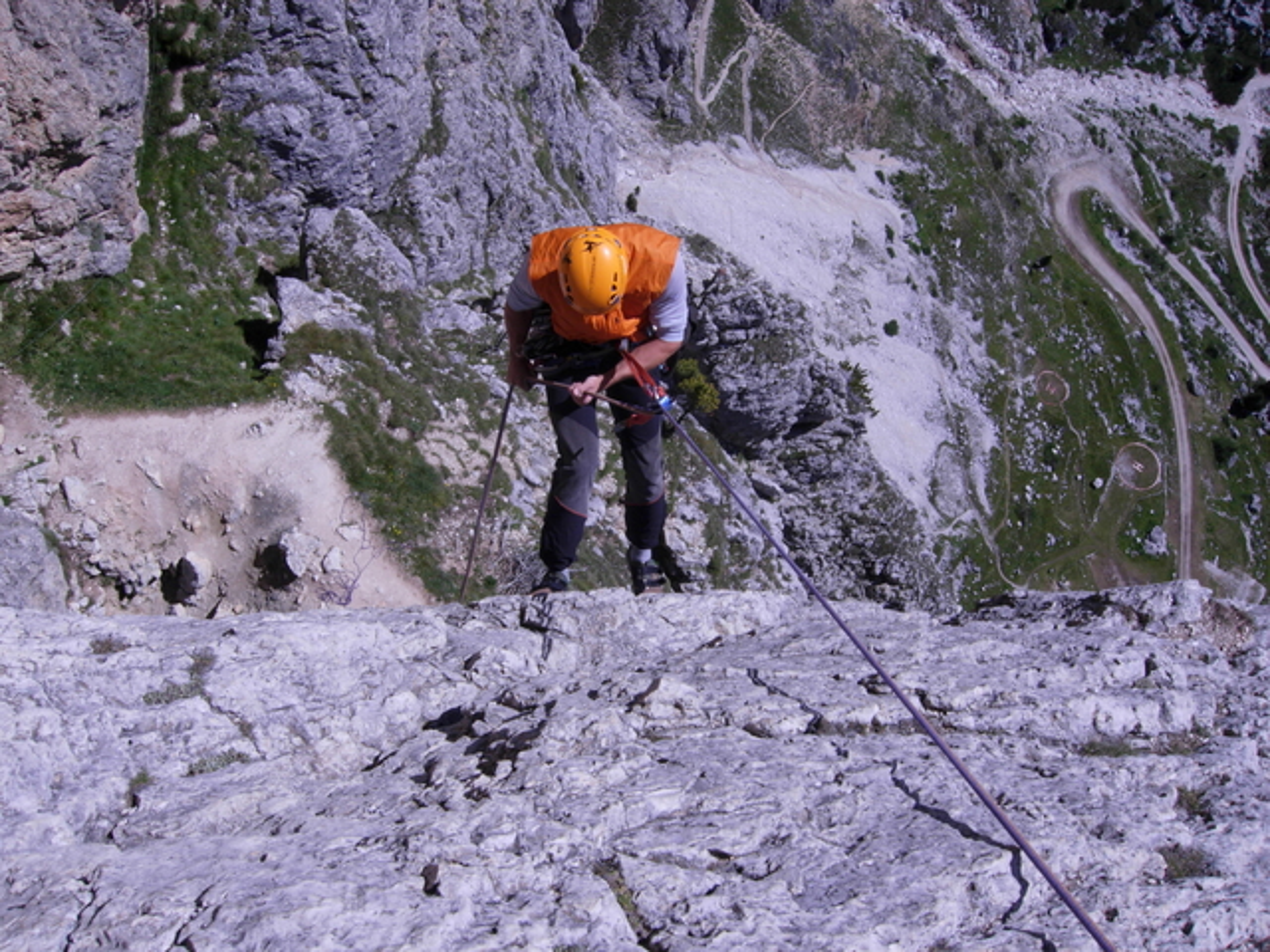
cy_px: 476
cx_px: 635
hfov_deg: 51.4
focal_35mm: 36
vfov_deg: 39.7
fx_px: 1321
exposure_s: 1/683
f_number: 6.1
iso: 50
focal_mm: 7.5
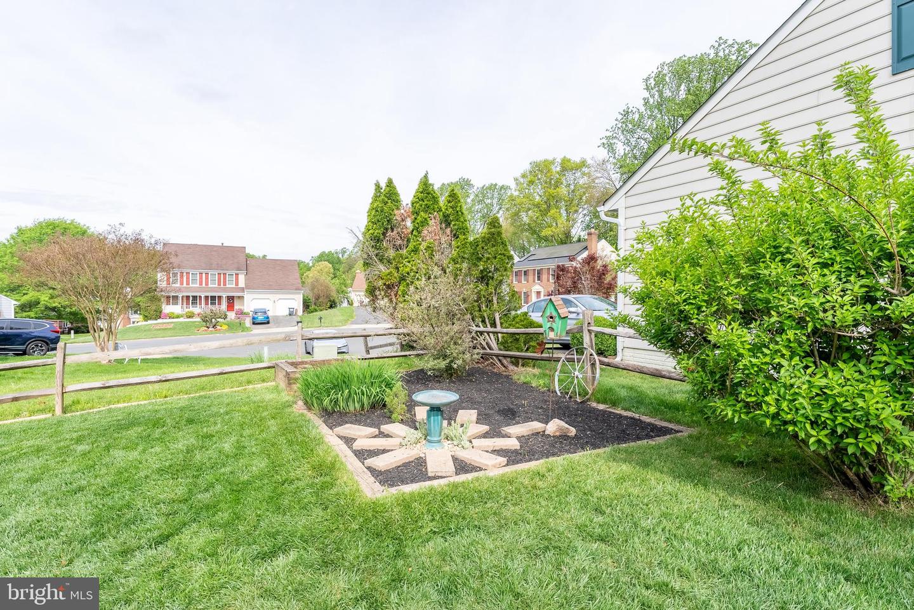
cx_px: 457
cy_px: 305
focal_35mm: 18
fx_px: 462
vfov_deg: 66.8
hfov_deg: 89.4
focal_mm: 18.2
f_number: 8
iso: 100
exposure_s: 1/500
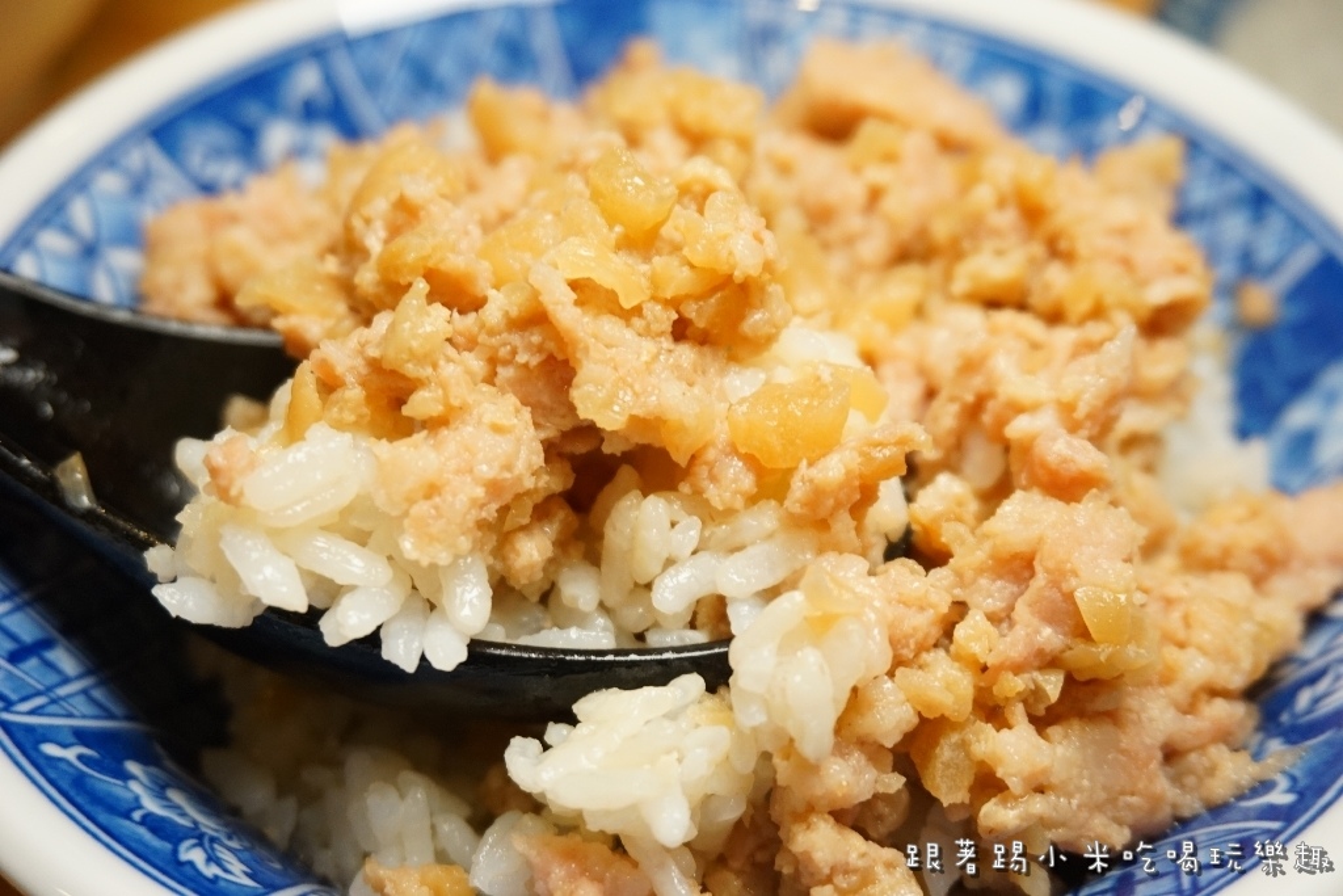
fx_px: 1623
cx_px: 672
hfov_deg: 45.0
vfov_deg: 30.9
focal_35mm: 44
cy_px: 448
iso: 640
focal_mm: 29
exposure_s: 1/60
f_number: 4.5
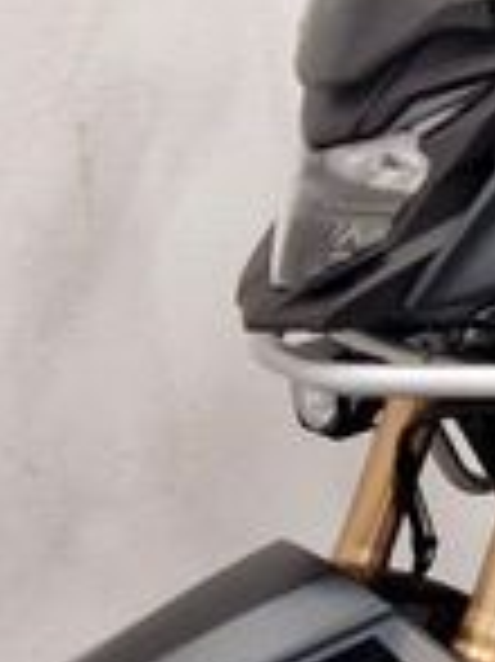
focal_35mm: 100
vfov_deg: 19.7
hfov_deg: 13.7
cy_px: 338
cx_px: 788
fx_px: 1909
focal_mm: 5.4
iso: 640
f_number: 1.8
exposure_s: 1/100
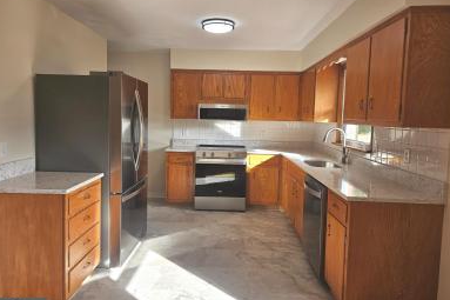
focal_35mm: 25
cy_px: 140
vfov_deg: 51.2
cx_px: 224
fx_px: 312
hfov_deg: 71.5
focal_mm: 5.4
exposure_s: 1/207
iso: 50
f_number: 1.8
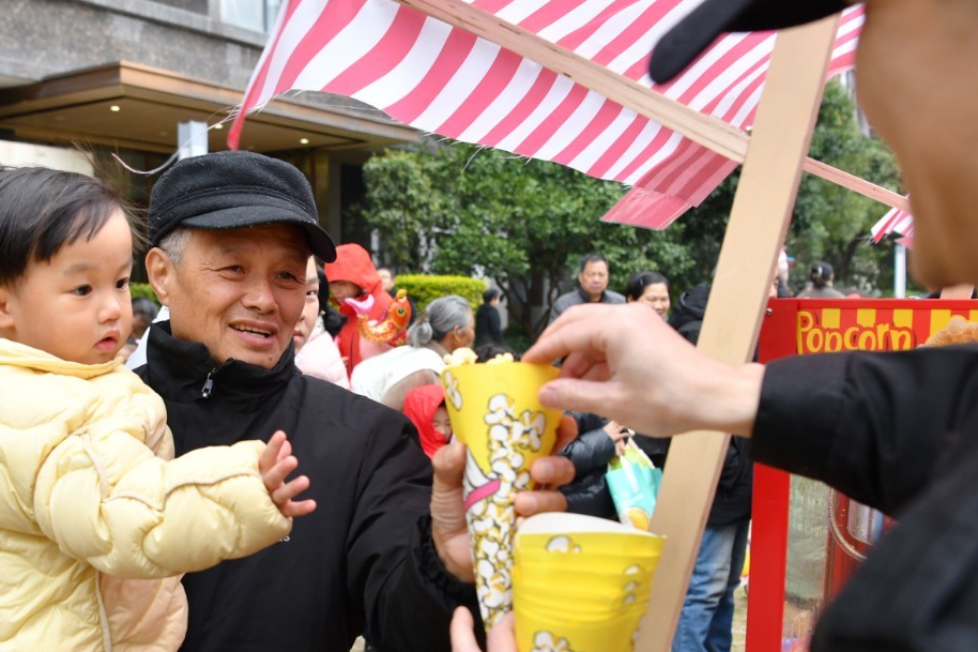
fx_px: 1141
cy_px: 425
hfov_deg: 45.5
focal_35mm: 42
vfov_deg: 31.7
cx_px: 304
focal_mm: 24
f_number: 4.5
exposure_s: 1/250
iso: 640
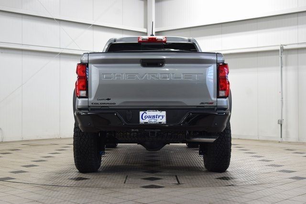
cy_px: 102
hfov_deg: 35.0
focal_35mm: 57
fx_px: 485
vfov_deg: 23.8
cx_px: 153
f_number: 6.3
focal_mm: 38
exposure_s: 1/15
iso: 450
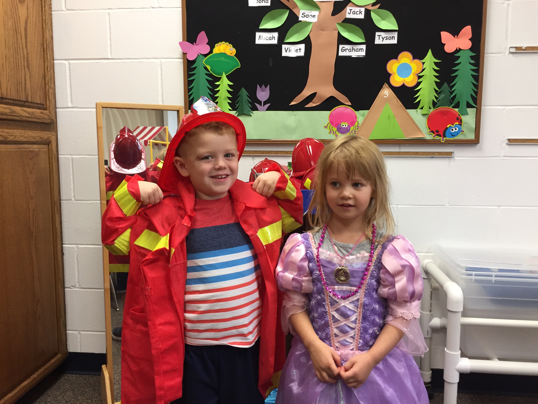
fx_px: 451
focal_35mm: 29
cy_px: 202
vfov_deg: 48.2
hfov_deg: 61.7
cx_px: 269
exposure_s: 1/30
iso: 50
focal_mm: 4.15
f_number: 2.2
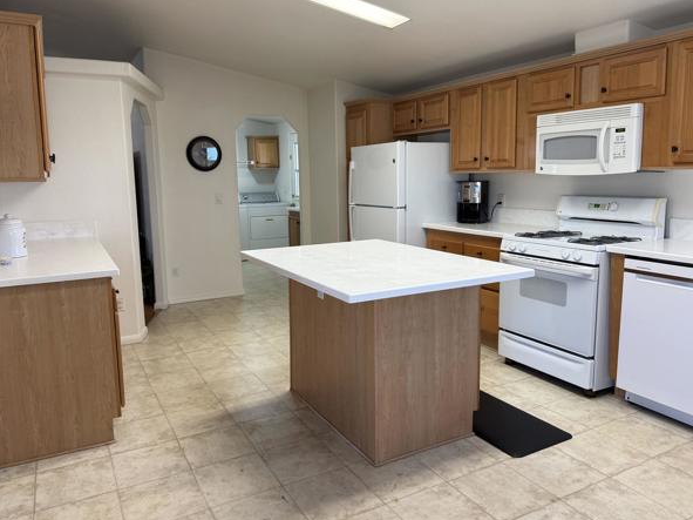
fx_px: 520
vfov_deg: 53.0
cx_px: 337
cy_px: 242
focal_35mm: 26
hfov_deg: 67.3
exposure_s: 1/120
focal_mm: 6.76
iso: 160
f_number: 1.78
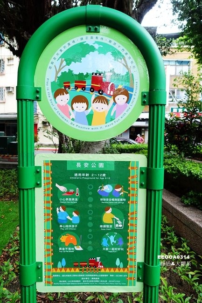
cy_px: 152
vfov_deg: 67.4
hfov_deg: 47.9
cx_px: 101
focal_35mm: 27
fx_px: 227
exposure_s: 1/80
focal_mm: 9.91
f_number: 3.2
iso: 125
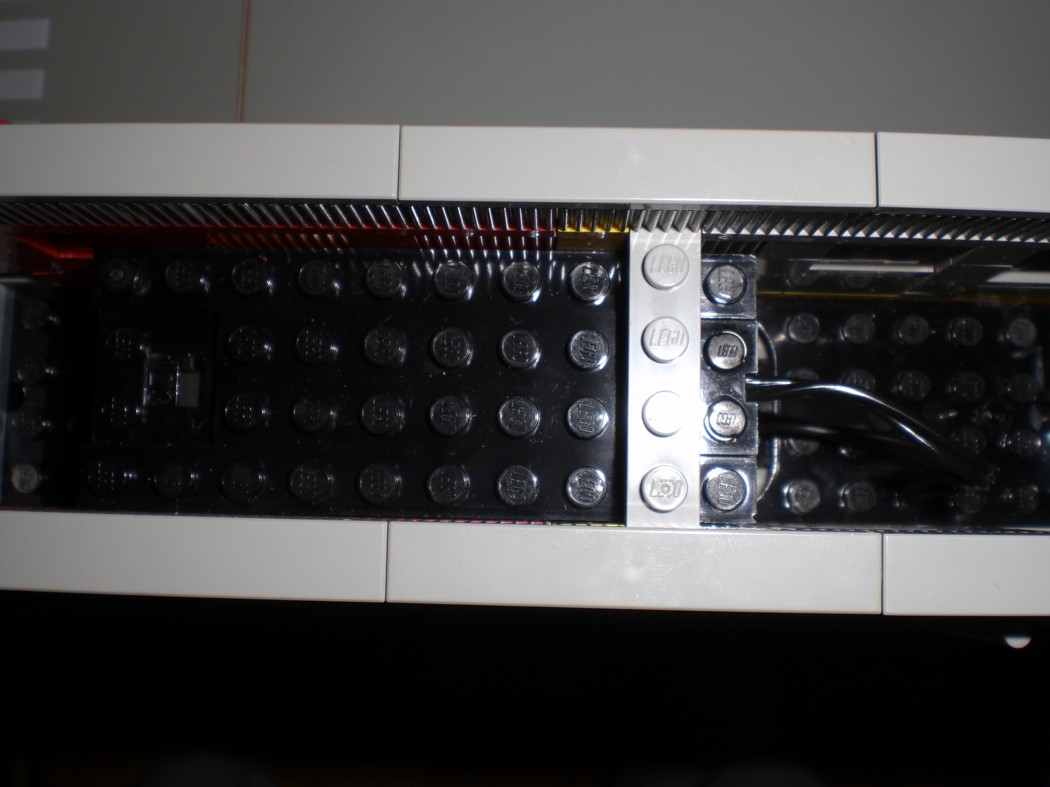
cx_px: 525
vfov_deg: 37.7
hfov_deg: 49.0
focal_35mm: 38
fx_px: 1153
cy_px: 394
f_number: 4.4
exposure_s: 1/60
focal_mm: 6.3
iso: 50
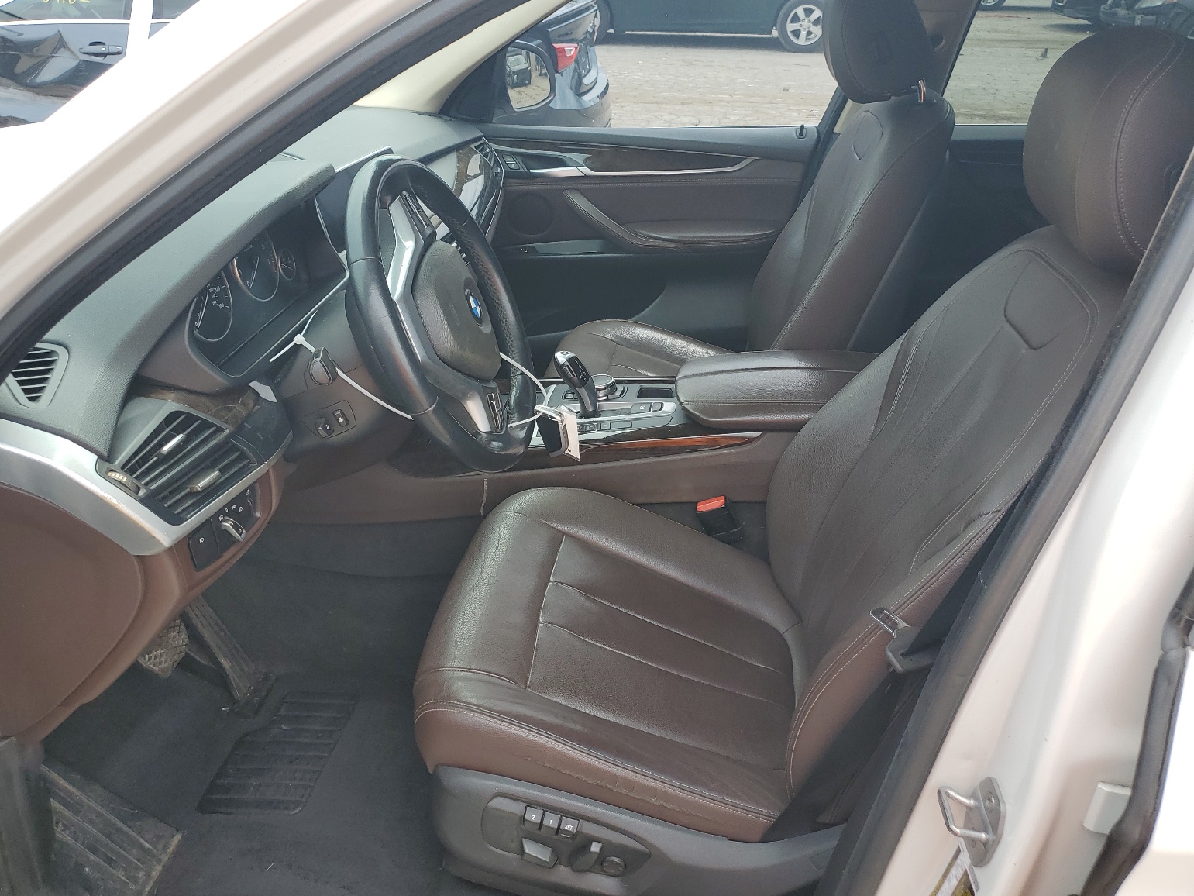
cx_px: 592
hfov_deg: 65.3
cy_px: 436
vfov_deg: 51.4
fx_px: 931
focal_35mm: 27
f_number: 1.5
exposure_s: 1/769
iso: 50
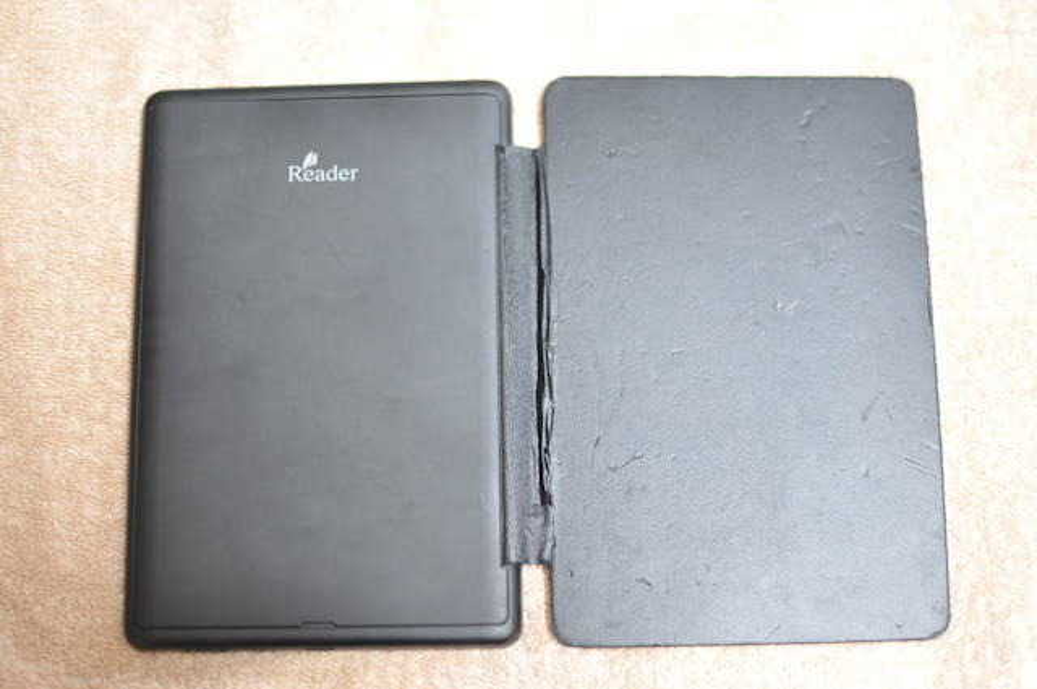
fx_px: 1510
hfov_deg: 37.9
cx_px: 518
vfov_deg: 25.7
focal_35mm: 52
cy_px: 344
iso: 800
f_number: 1.8
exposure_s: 1/30
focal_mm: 35
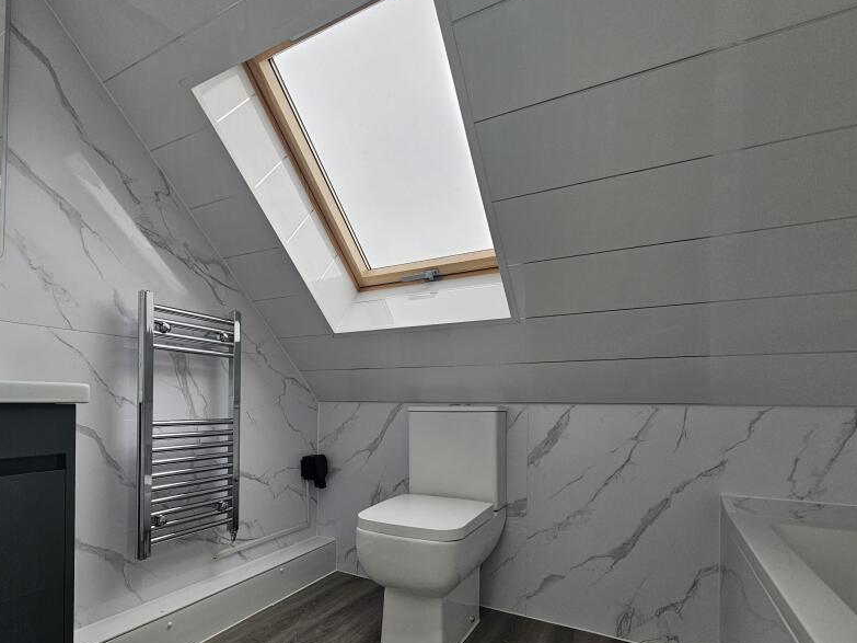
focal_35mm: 17
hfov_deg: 90.6
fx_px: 421
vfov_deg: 73.4
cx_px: 378
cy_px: 404
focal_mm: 2.2
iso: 50
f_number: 2.2
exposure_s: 1/100
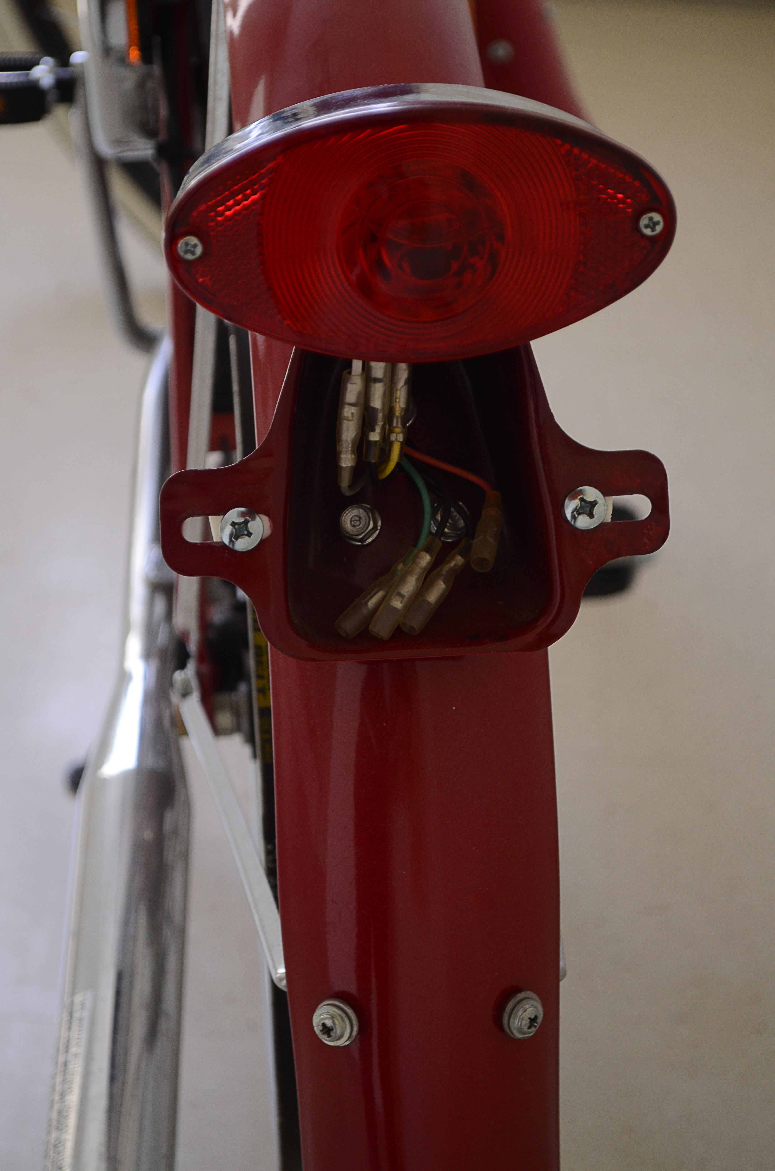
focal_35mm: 82
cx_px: 388
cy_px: 586
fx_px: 2676
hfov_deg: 16.5
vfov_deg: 24.7
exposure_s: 1/80
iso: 640
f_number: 6.3
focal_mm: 55
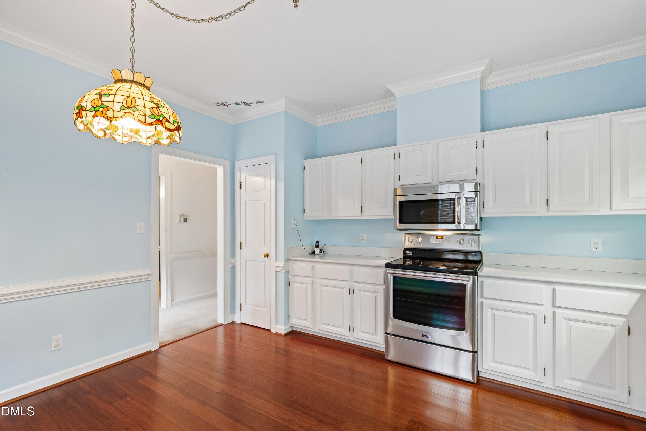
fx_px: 269
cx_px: 323
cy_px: 216
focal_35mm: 15
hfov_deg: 100.4
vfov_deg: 77.3
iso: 100
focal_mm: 10
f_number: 8
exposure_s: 3
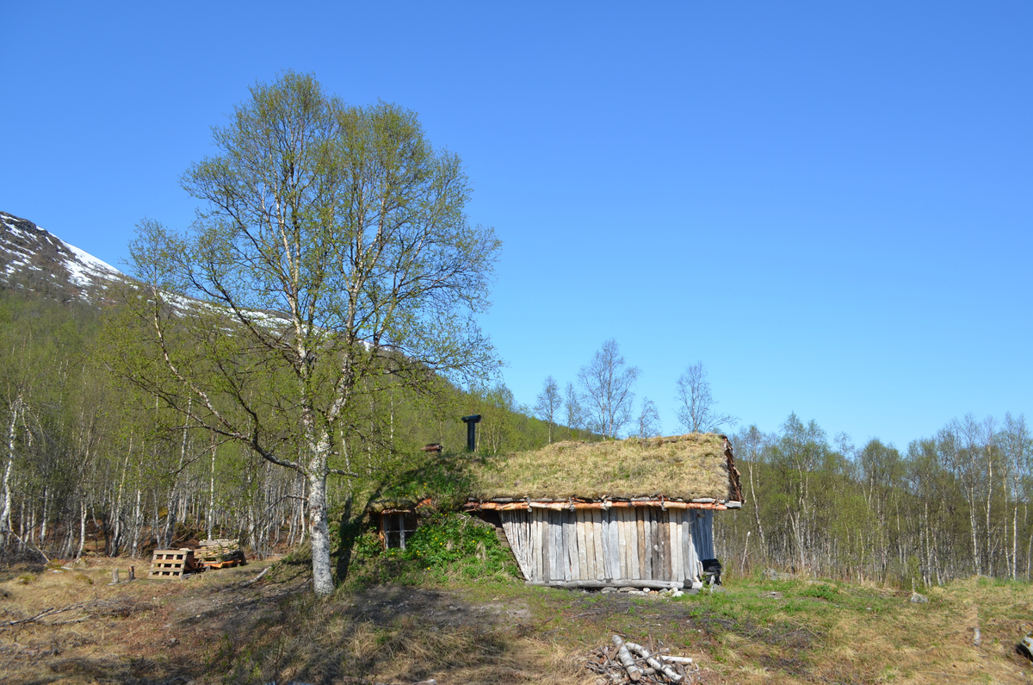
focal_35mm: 27
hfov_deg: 67.5
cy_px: 342
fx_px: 773
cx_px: 516
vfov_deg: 47.7
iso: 110
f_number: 8
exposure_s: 1/250
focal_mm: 18
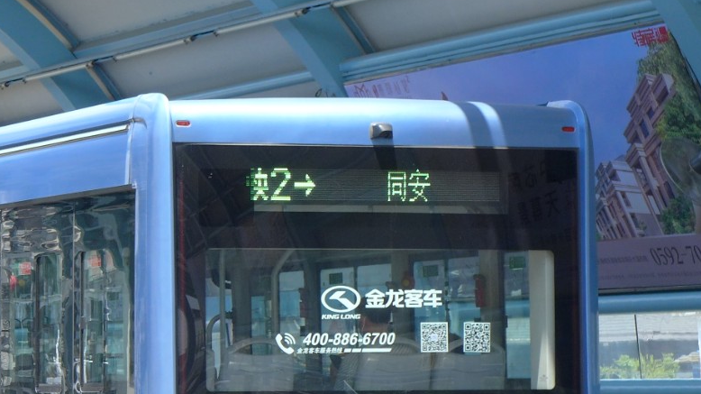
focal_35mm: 194
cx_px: 62
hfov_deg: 11.0
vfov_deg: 6.2
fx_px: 3605
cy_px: 343
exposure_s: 1/320
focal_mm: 17.7
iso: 125
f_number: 4
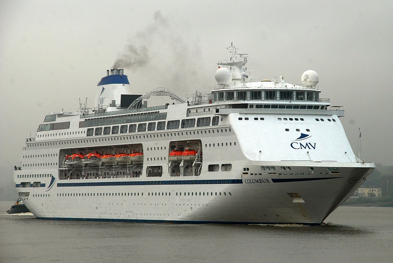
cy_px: 132
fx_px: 1721
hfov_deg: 13.0
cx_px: 196
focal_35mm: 158
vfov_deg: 8.7
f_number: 9
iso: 200
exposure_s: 1/160
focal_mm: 105
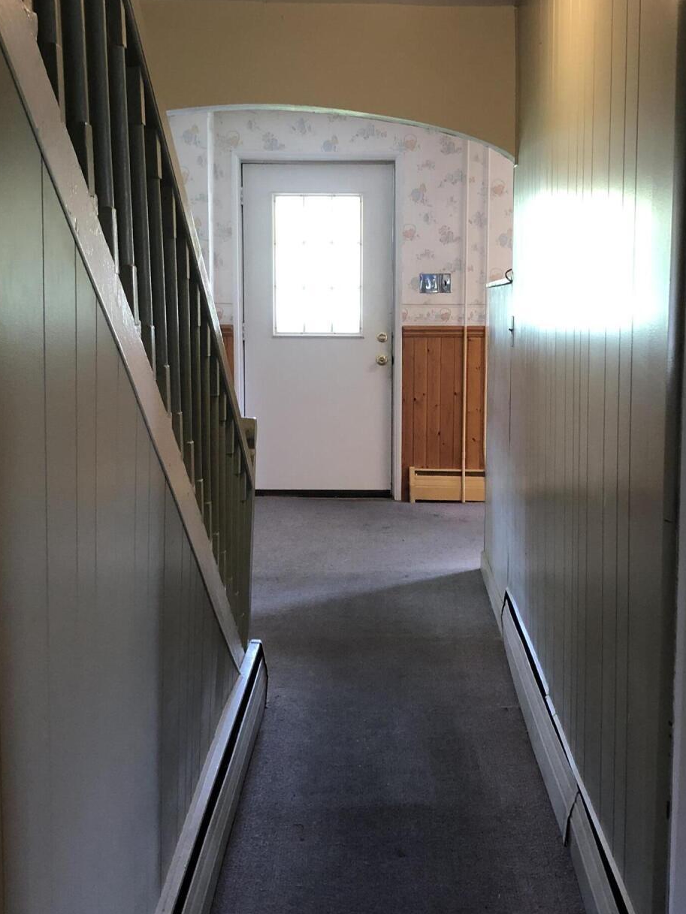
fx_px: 1215
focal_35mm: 46
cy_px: 410
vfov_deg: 41.2
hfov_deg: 31.5
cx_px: 361
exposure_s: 1/15
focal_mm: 3.99
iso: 64
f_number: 1.8
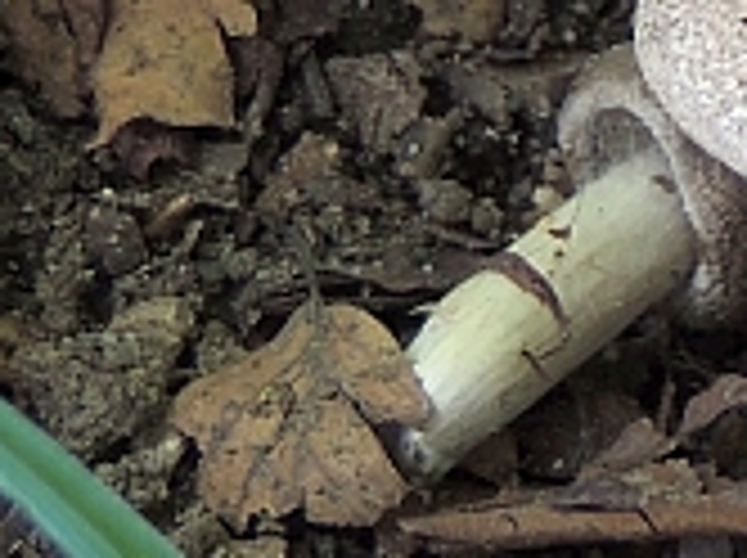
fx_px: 9977
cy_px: -324
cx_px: 1552
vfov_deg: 3.2
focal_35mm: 463
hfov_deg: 4.2
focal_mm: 13.3
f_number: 3.9
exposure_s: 1/8
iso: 100
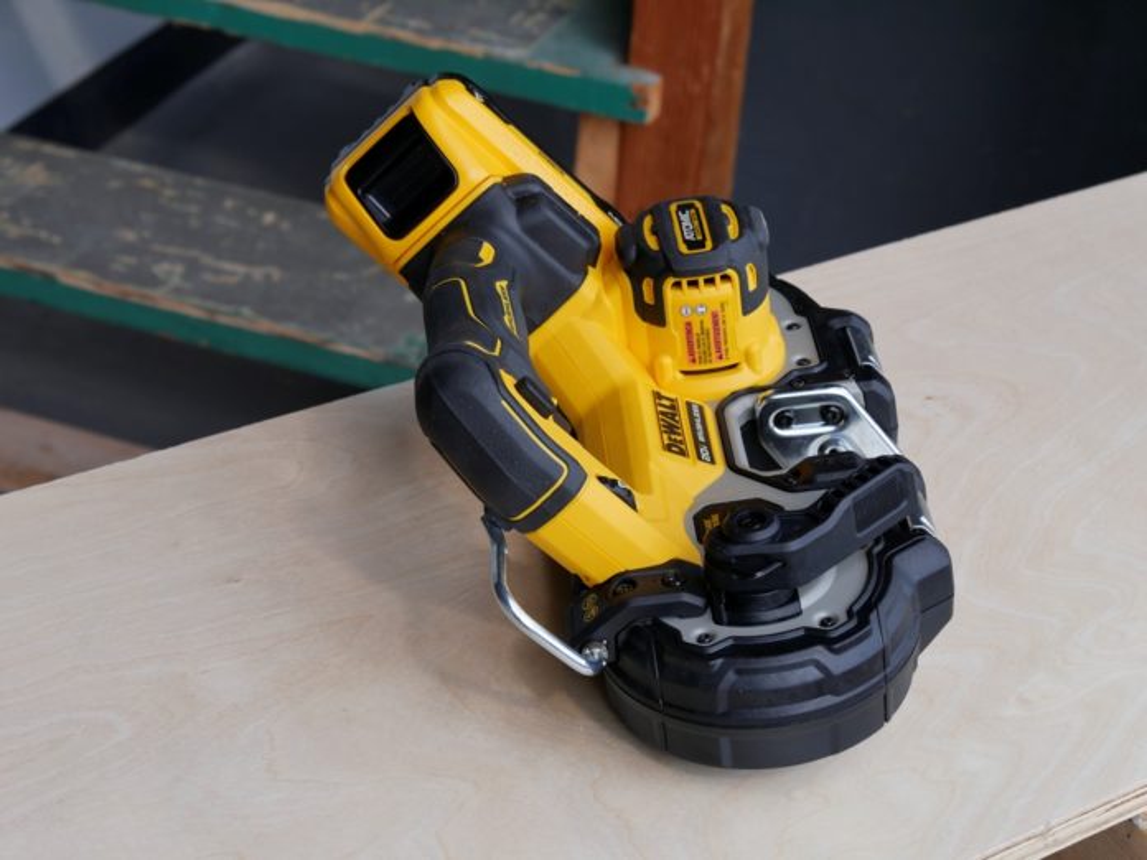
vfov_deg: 19.9
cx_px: 574
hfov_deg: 26.3
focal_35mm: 74
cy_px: 430
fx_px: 2452
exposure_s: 1/200
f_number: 6.3
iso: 200
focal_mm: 37
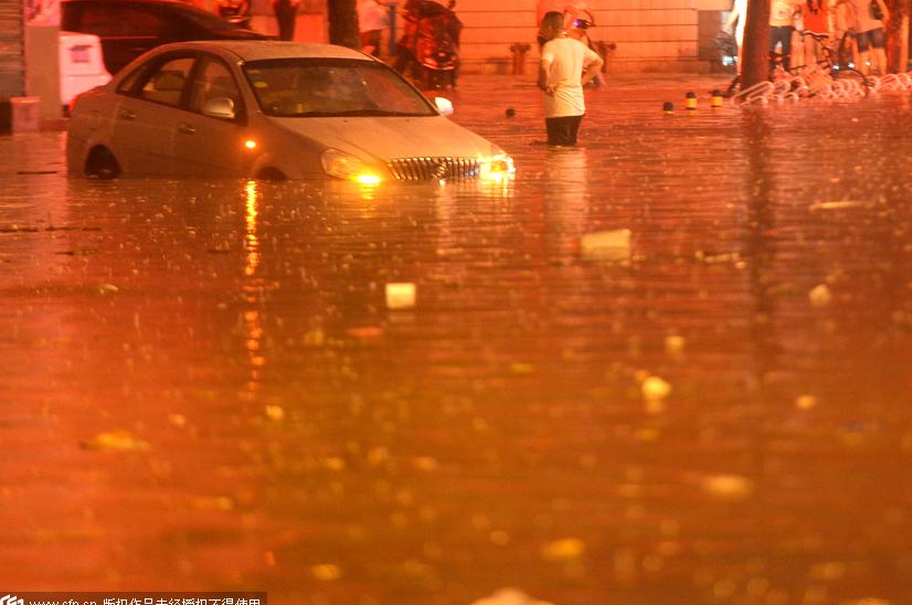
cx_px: 488
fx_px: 5514
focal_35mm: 218
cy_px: 289
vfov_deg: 6.3
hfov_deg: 9.5
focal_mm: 200
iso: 3200
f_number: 2.8
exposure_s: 1/20
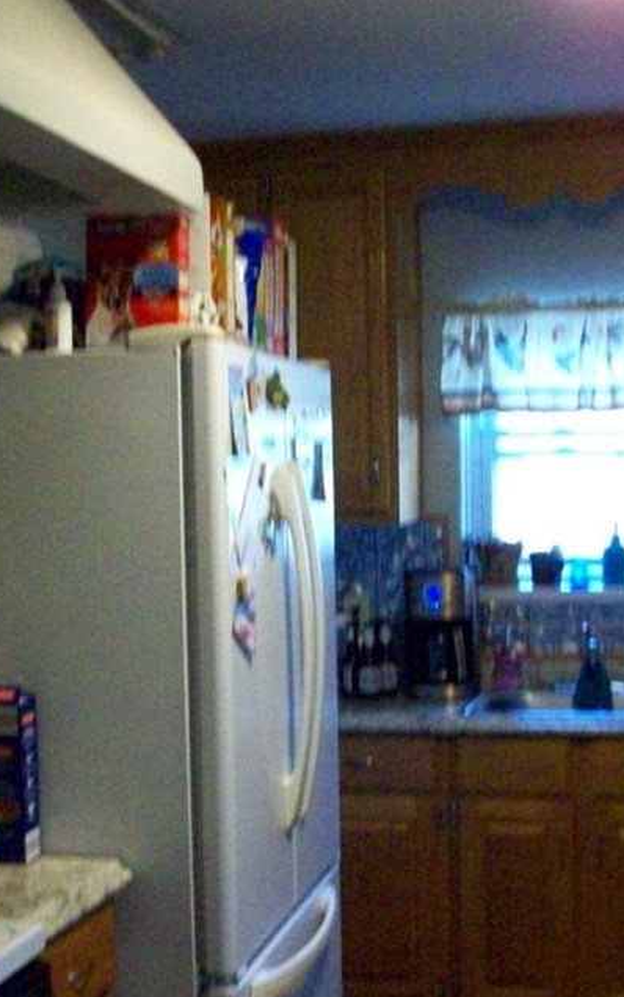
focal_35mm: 58
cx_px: 379
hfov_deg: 22.3
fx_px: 1577
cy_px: 571
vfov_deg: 35.0
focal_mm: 5.7
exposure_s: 1/64
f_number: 2.8
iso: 731
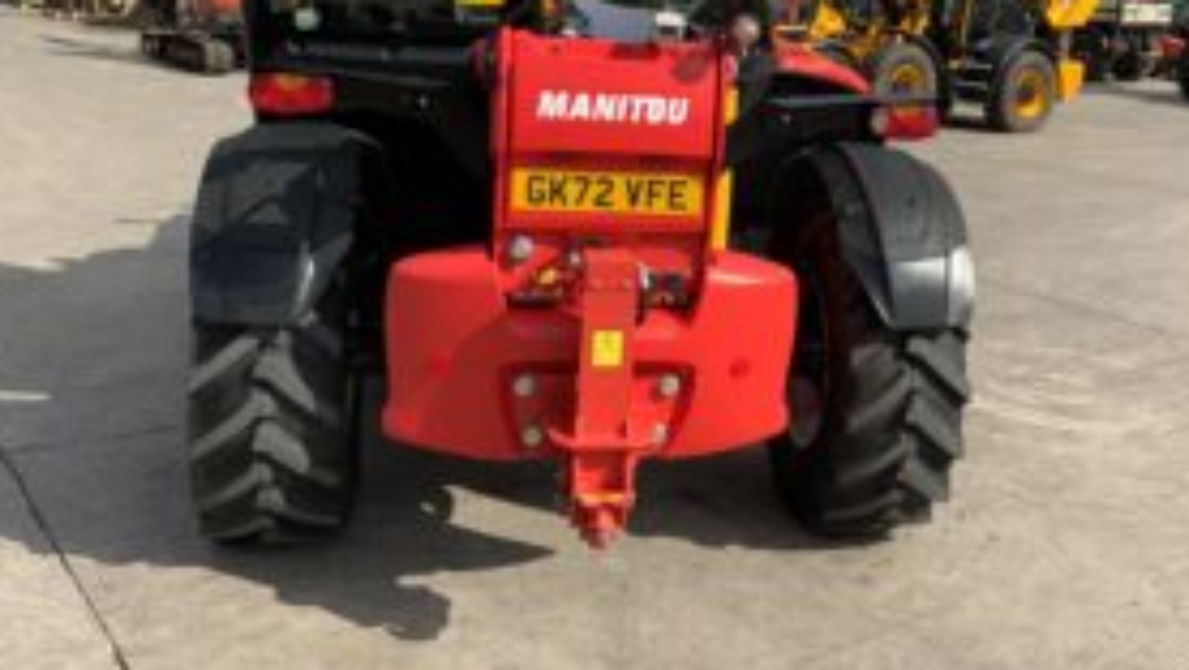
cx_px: 708
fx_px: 1293
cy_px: 155
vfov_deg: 28.5
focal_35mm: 41
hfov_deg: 49.1
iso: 20
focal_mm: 3
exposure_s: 1/2058
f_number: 1.8
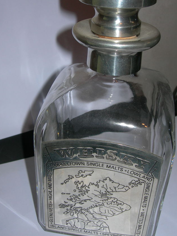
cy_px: 105
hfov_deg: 29.7
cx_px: 90
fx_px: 334
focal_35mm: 49
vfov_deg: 38.9
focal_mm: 8.5
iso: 50
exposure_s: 1/60.1
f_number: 4.9
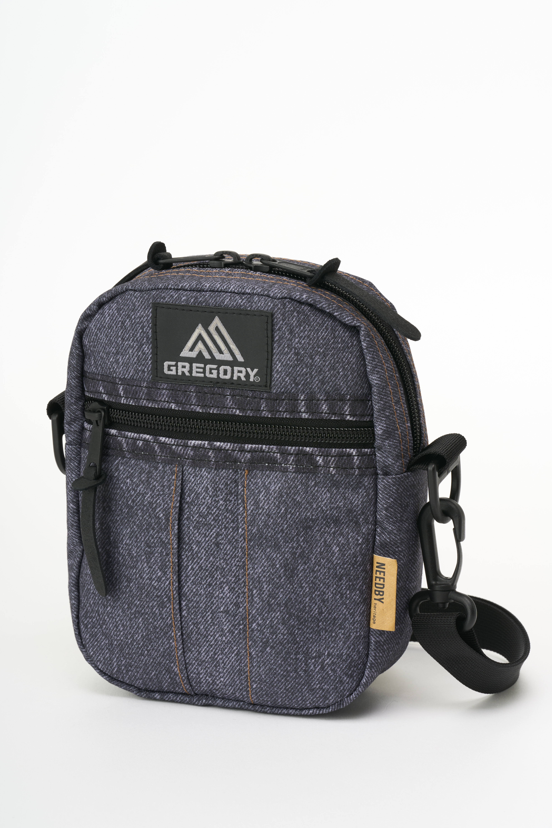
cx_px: 276
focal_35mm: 143
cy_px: 412
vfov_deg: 14.3
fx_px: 3289
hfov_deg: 9.6
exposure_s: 1/125
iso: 100
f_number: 16
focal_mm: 142
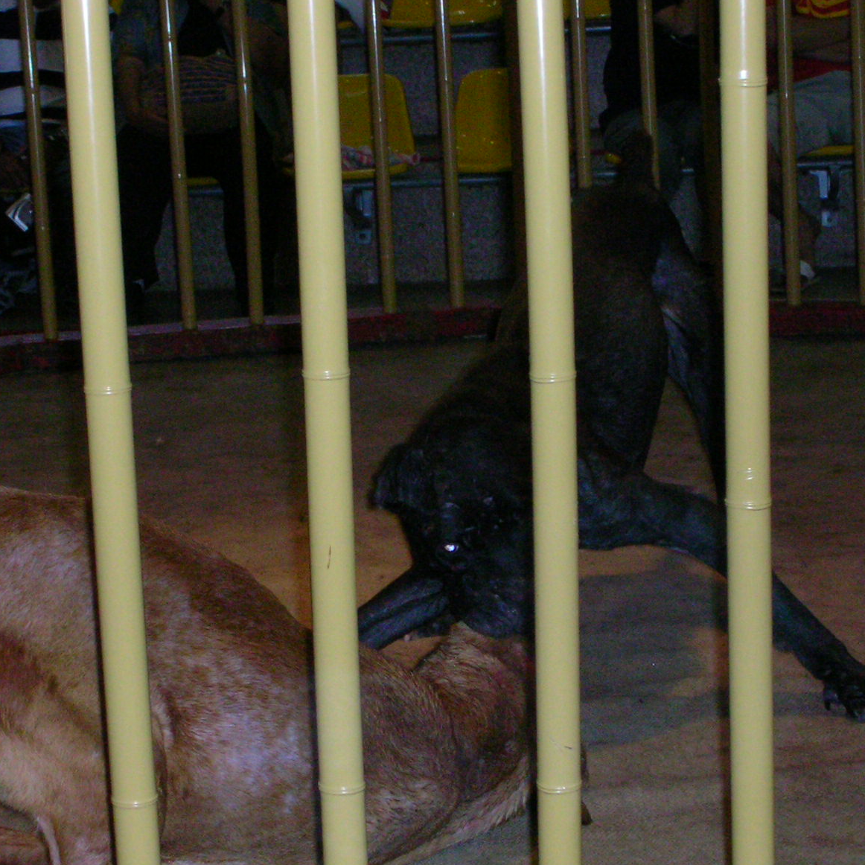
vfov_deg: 18.3
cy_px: 456
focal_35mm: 95
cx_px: 347
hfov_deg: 18.3
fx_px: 2686
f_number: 4
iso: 200
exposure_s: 1/120
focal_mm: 10.1
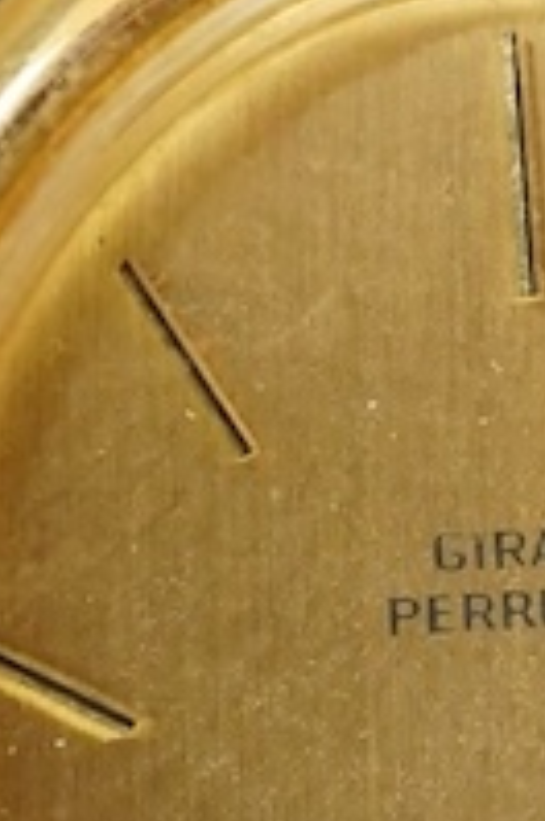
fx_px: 5810
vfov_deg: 8.0
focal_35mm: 255
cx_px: 359
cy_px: 1029
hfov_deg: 5.4
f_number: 6.3
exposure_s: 1/160
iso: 2500
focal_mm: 30
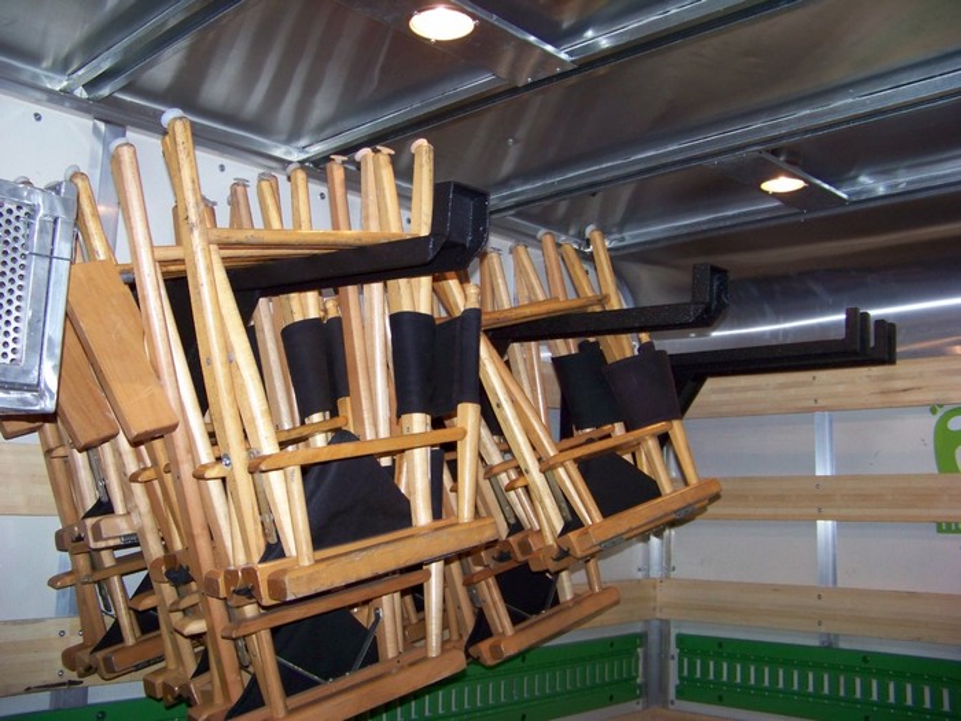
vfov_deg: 39.7
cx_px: 480
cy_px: 360
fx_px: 999
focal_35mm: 36
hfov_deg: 51.4
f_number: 2.8
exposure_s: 1/30
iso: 200
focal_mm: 5.85
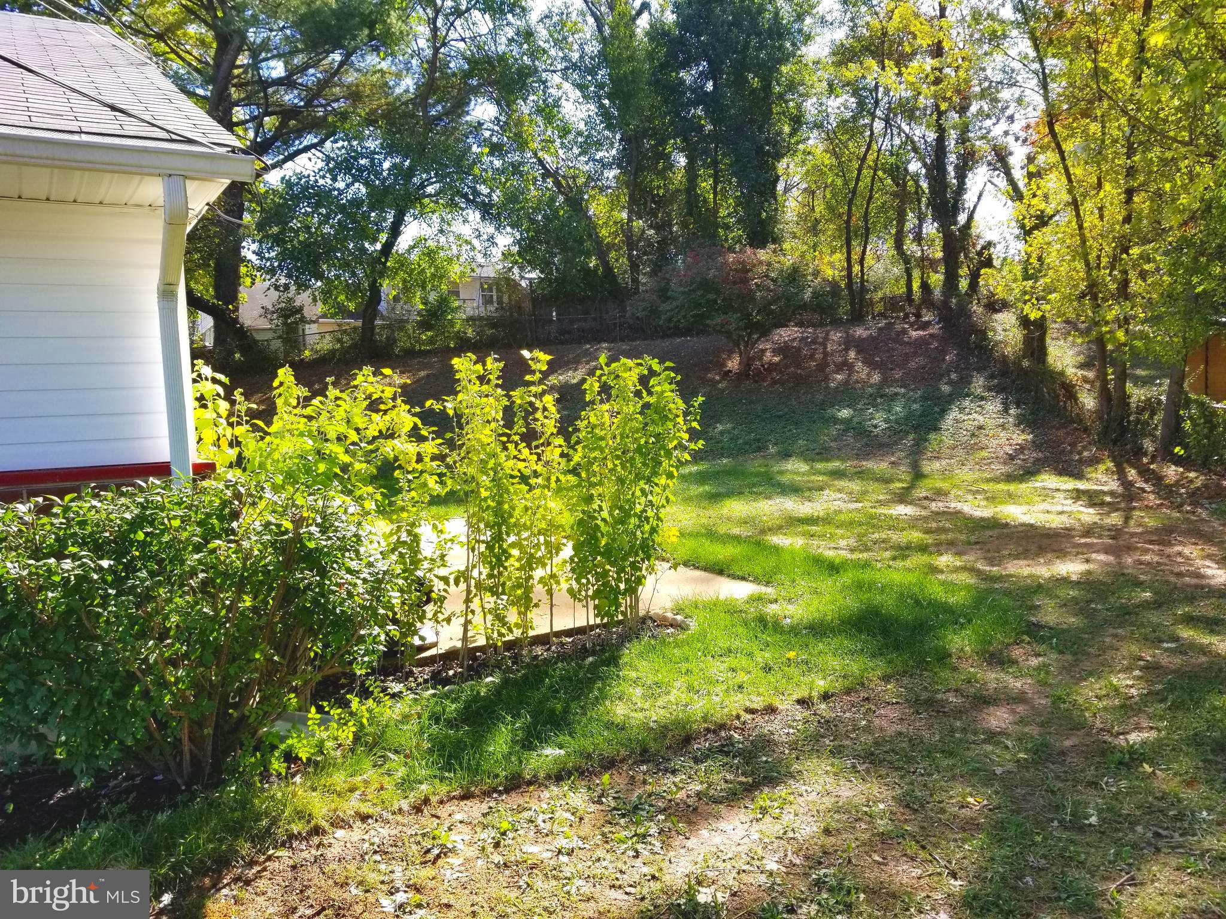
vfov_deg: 53.1
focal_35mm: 26
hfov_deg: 67.3
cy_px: 460
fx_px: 921
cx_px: 613
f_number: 1.7
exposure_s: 1/670
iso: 50
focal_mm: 4.3
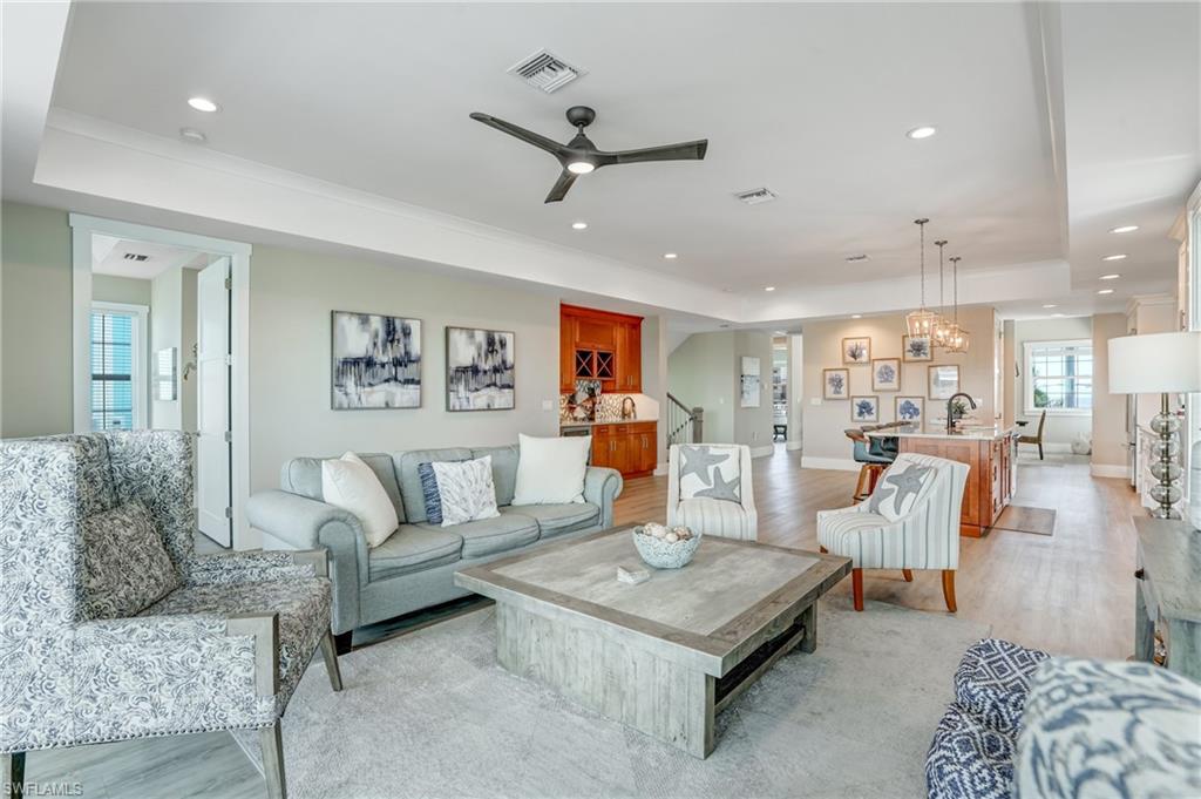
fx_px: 533
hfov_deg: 96.8
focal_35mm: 16
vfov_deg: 73.7
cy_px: 400
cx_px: 600
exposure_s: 1/40
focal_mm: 16
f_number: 9
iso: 400
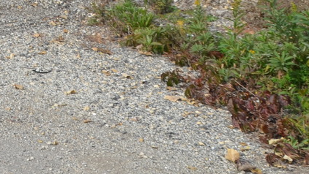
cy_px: -127
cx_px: -230
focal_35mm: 109
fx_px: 894
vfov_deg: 10.5
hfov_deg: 16.7
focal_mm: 18
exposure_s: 1/250
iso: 100
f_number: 8
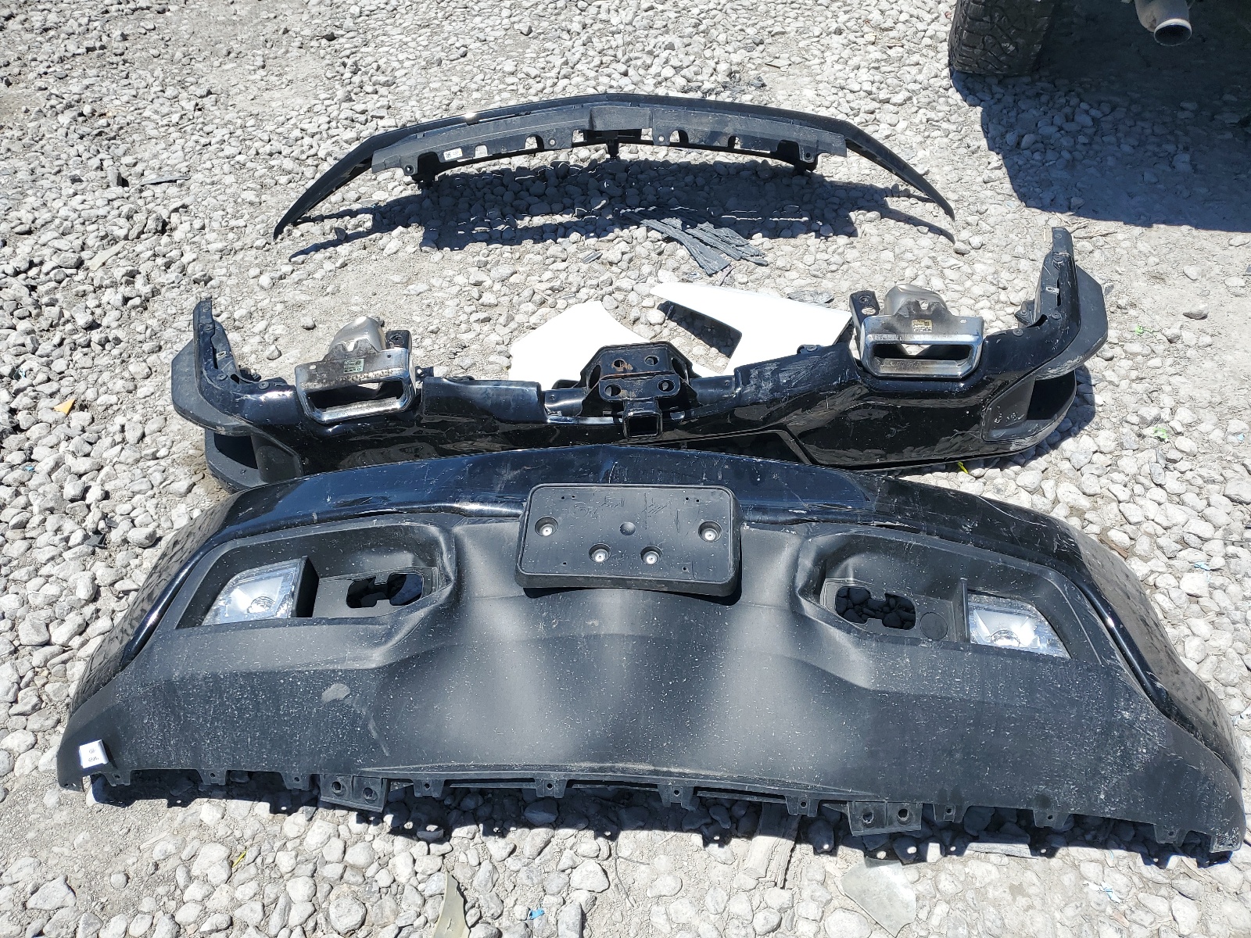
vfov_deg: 53.1
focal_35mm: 26
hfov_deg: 67.3
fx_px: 940
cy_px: 469
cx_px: 626
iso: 50
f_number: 1.5
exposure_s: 1/3333
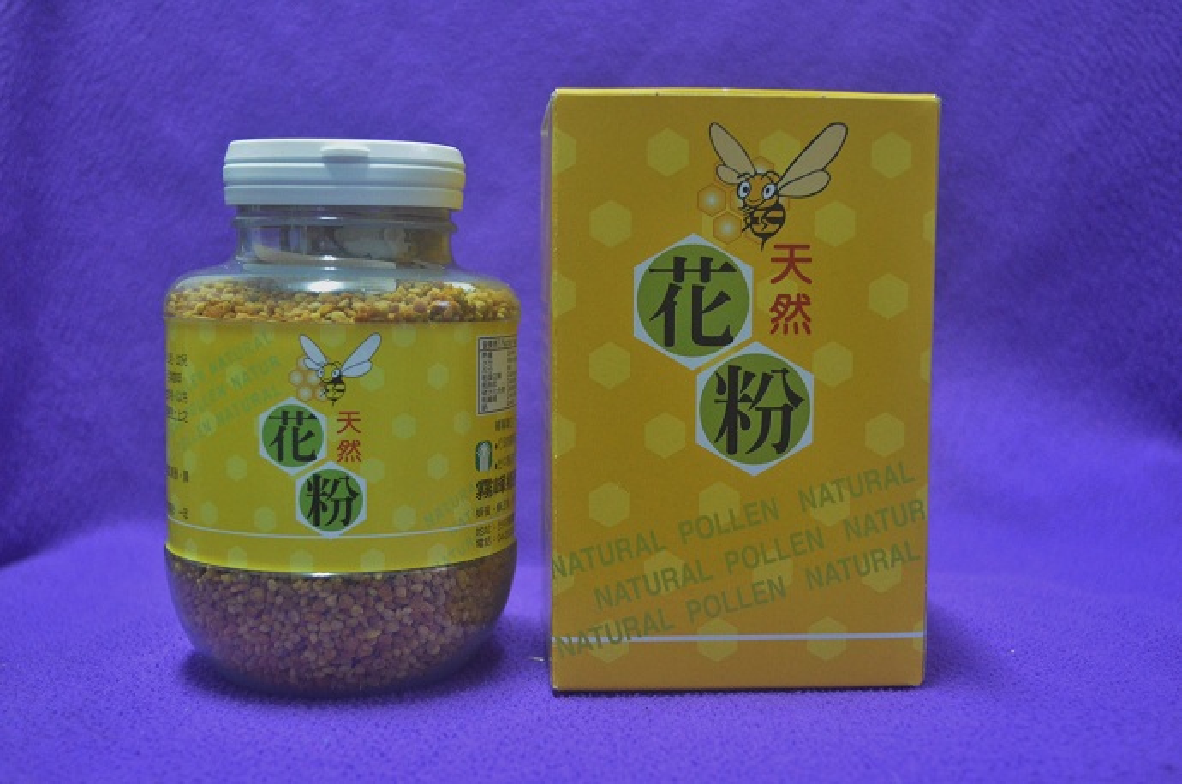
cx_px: 591
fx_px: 1426
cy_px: 392
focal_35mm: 44
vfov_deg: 30.8
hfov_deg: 45.0
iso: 3200
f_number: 4.5
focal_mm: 29
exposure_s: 1/30
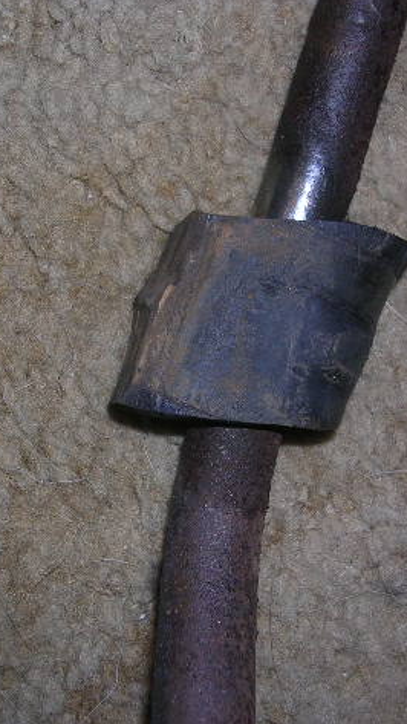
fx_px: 1075
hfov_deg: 21.4
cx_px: 199
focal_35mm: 56
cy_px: 360
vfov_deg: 37.2
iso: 50
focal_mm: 5.8
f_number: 2.8
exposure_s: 1/60.1
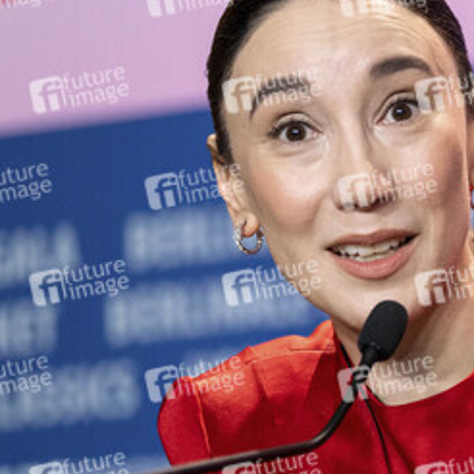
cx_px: 413
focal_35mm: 290
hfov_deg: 6.0
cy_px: 235
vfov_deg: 6.0
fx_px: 4493
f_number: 2.8
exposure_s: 1/220
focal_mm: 124.3
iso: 2000
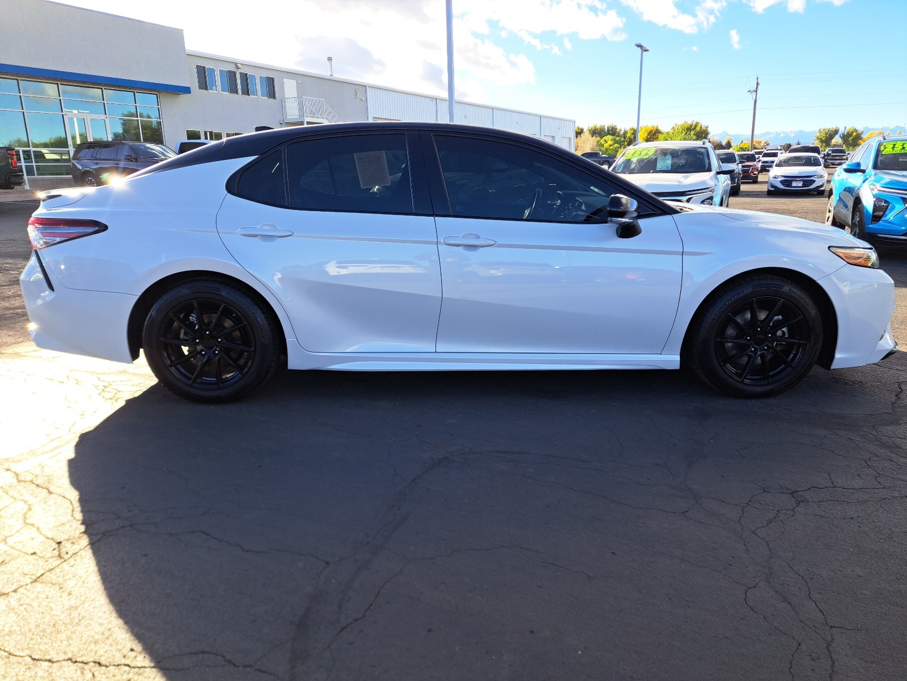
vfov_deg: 56.8
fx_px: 629
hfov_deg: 71.6
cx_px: 454
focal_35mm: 24
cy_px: 340
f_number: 1.8
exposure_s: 1/524
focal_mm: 5.23
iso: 50
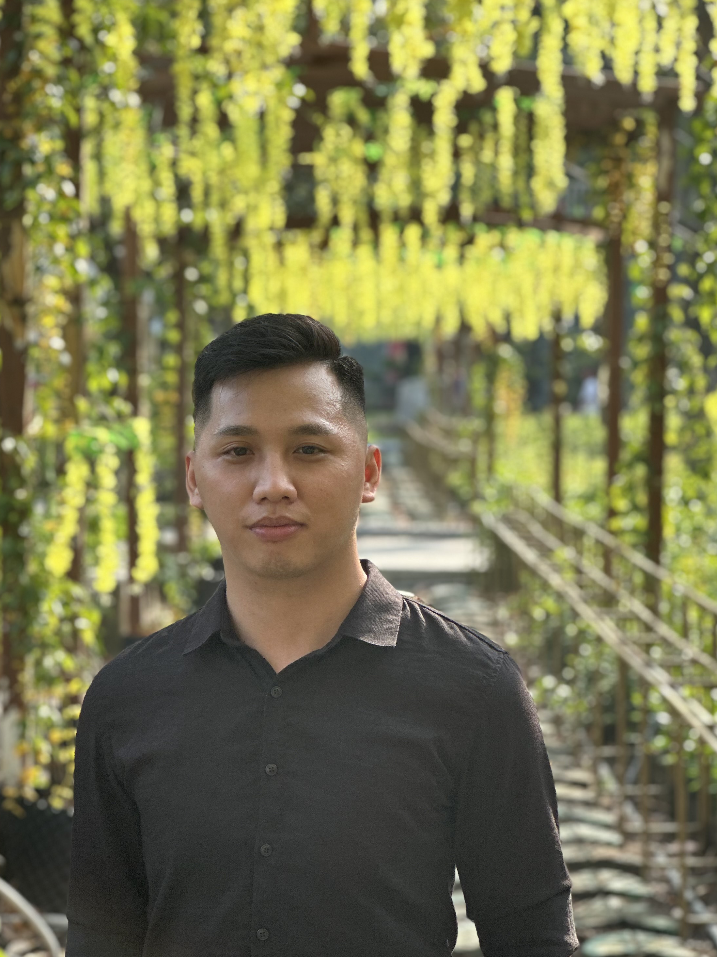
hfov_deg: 14.0
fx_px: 2927
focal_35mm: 106
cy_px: 518
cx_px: 296
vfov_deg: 18.5
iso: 25
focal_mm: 9
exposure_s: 1/121
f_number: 2.8
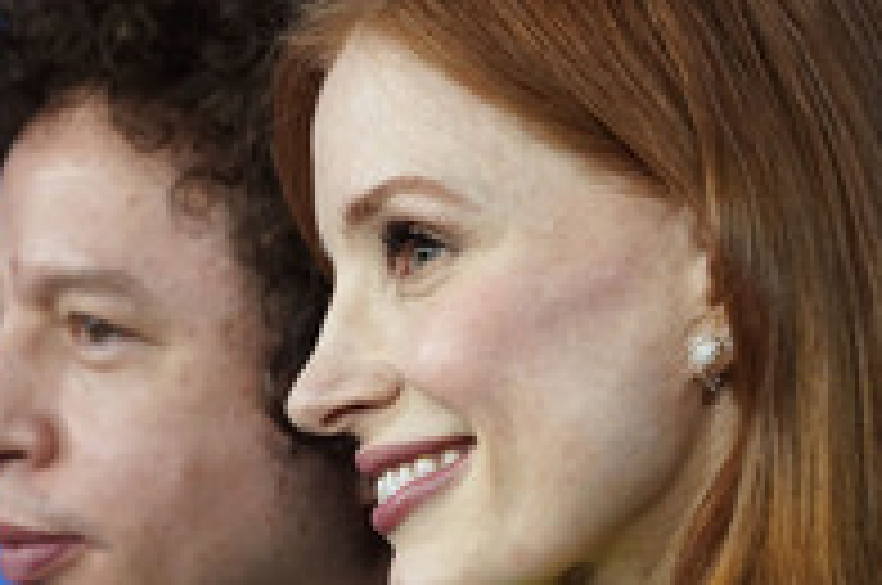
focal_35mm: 461
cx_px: 488
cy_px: 374
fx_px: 11276
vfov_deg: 3.0
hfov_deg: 4.5
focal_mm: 200
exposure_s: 1/200
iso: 2000
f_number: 5.6
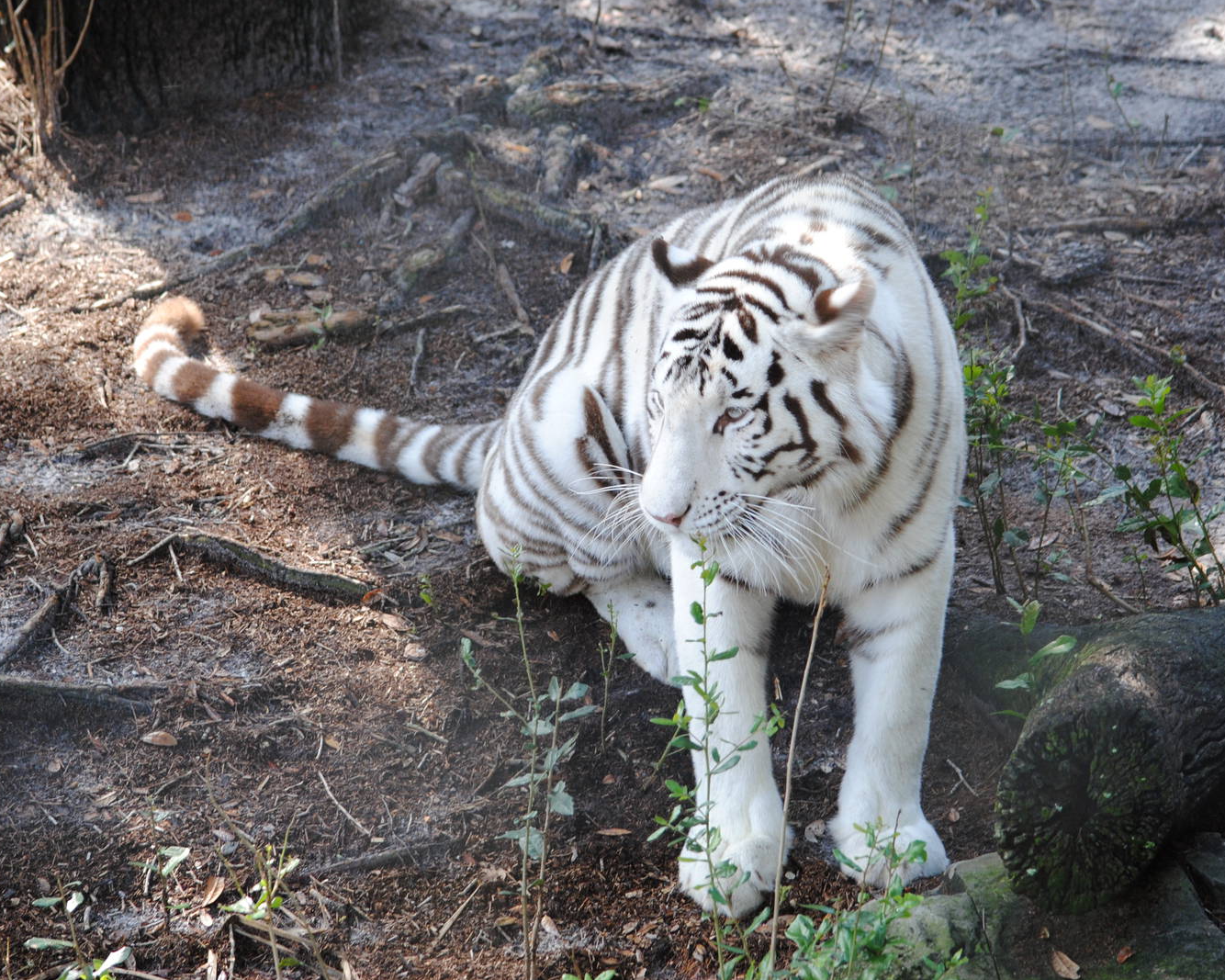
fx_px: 6743
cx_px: 578
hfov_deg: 10.4
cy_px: 489
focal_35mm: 186
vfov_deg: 8.3
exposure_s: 1/125
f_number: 4.8
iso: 320
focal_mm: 110
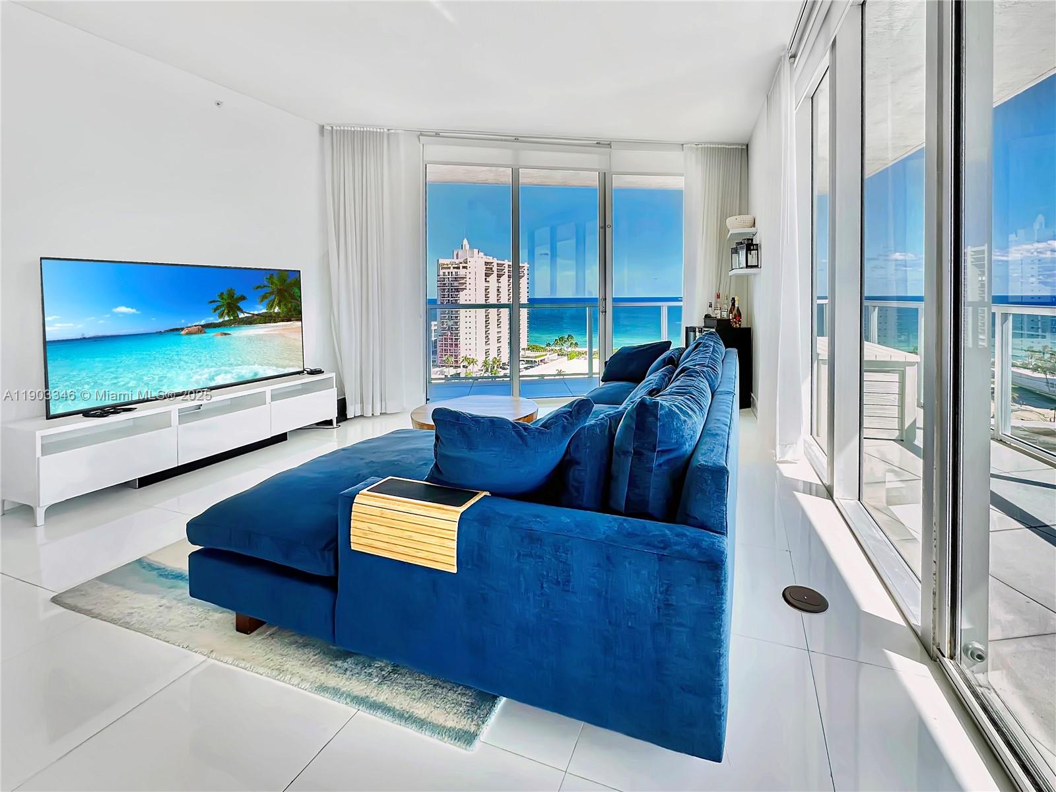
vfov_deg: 85.7
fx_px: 427
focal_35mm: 14
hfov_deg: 102.1
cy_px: 396
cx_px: 528
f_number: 2.2
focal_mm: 2.22
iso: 50
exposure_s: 1/1024
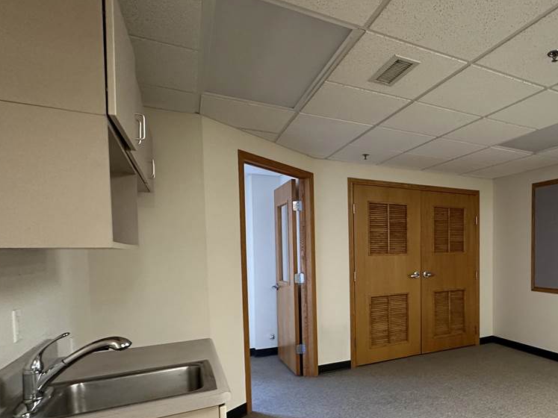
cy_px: 268
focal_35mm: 24
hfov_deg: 66.3
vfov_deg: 55.9
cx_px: 431
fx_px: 387
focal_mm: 2.22
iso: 400
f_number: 2.2
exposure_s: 1/60
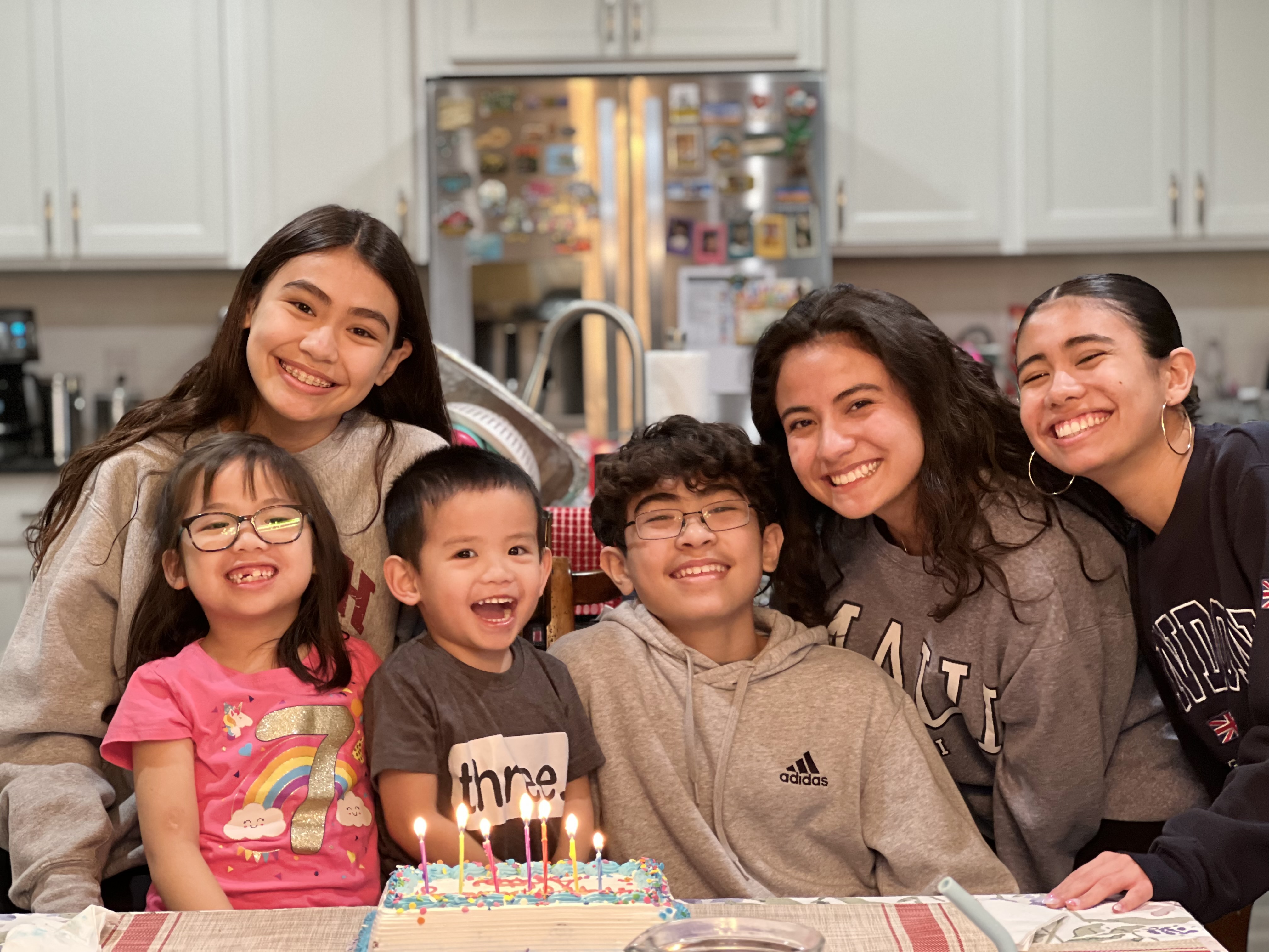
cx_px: 634
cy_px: 476
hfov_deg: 25.3
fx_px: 2823
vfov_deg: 19.1
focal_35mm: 77
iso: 400
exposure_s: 1/24
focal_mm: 9
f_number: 2.8
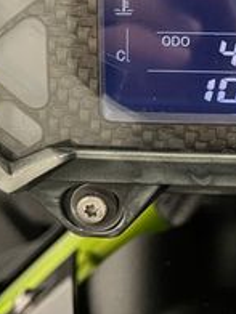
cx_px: 260
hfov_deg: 16.8
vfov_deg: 22.0
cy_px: -13
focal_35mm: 85
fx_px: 773
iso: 400
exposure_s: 1/50
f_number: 1.6
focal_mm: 5.1
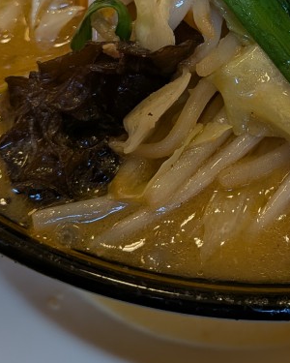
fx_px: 687
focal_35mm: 64
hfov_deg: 23.1
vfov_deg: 28.6
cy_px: 45
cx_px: 274
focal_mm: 4.53
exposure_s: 1/273
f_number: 1.7
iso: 25
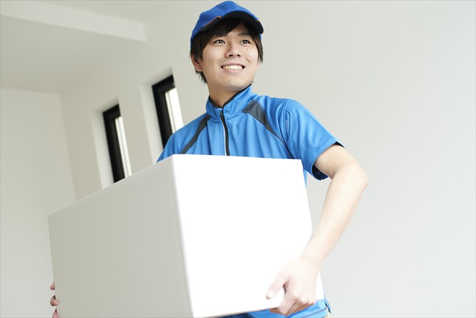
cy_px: 159
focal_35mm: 50
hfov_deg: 39.6
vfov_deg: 27.0
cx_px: 238
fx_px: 661
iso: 800
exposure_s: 1/100
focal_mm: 50
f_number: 4
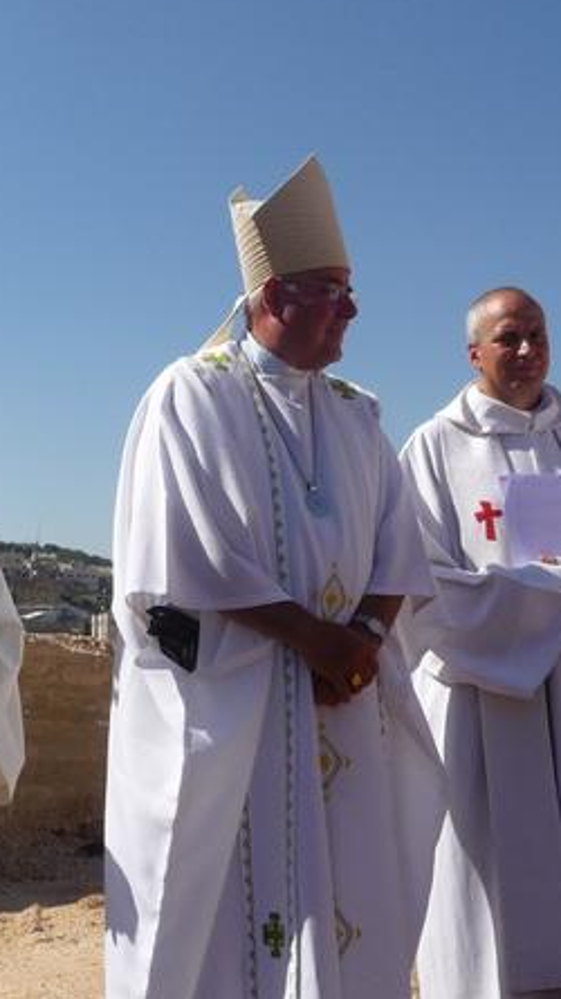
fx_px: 1271
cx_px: 213
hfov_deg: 24.8
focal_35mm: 48
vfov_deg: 42.8
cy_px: 447
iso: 100
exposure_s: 1/320
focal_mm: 4.7
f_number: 8
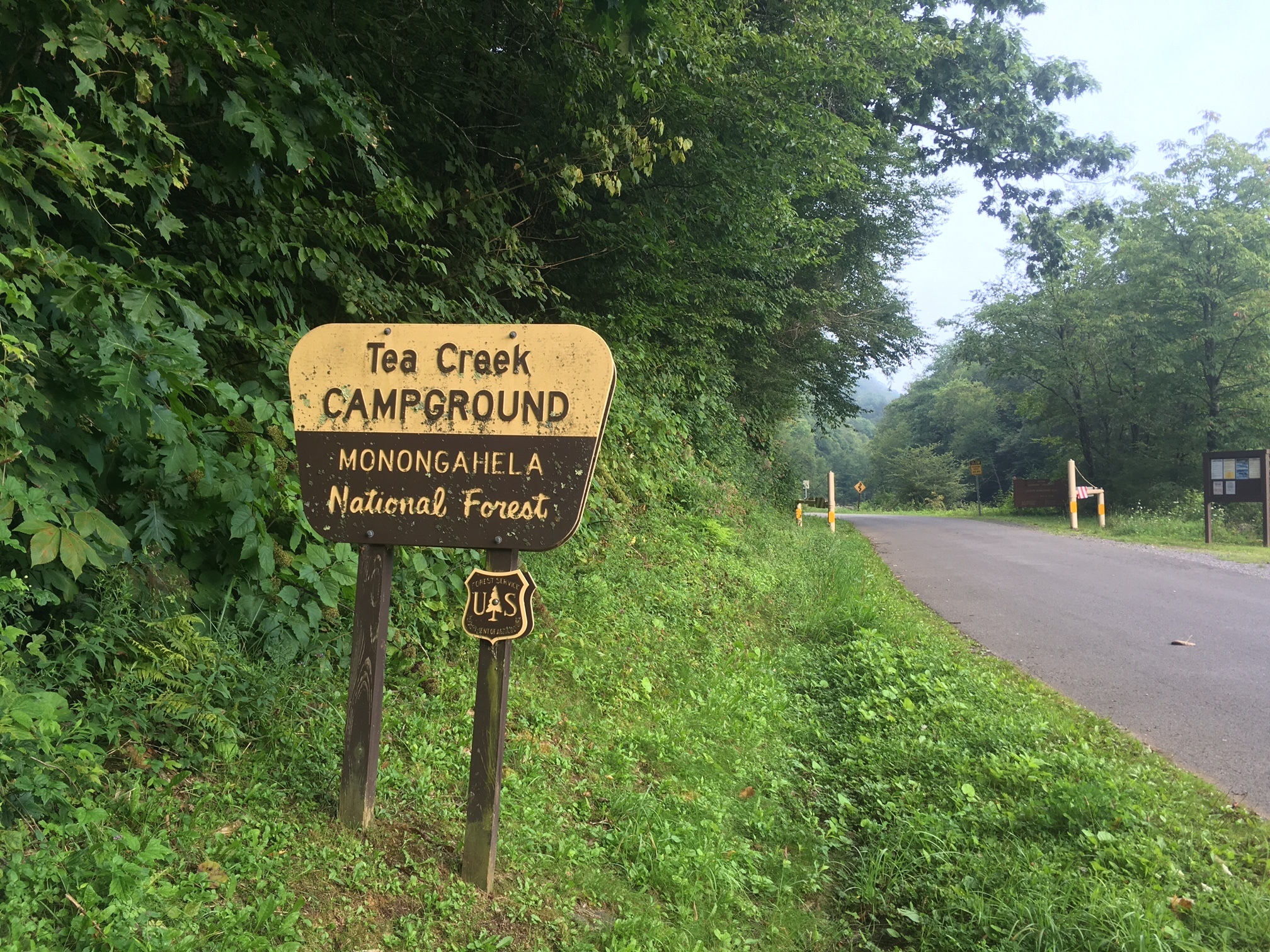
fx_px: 1064
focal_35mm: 29
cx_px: 635
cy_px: 476
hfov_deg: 61.7
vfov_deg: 48.2
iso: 25
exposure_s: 1/40
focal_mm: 4.15
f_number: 2.2
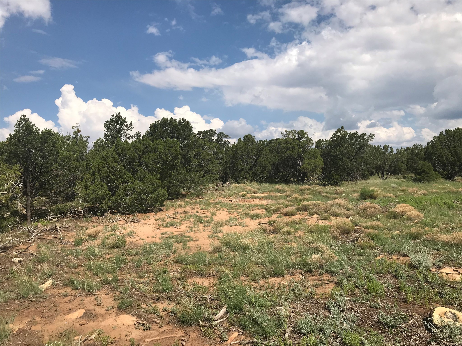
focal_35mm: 28
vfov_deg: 49.7
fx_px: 374
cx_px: 231
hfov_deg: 63.4
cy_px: 173
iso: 20
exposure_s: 1/3690
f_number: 1.8
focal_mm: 3.99
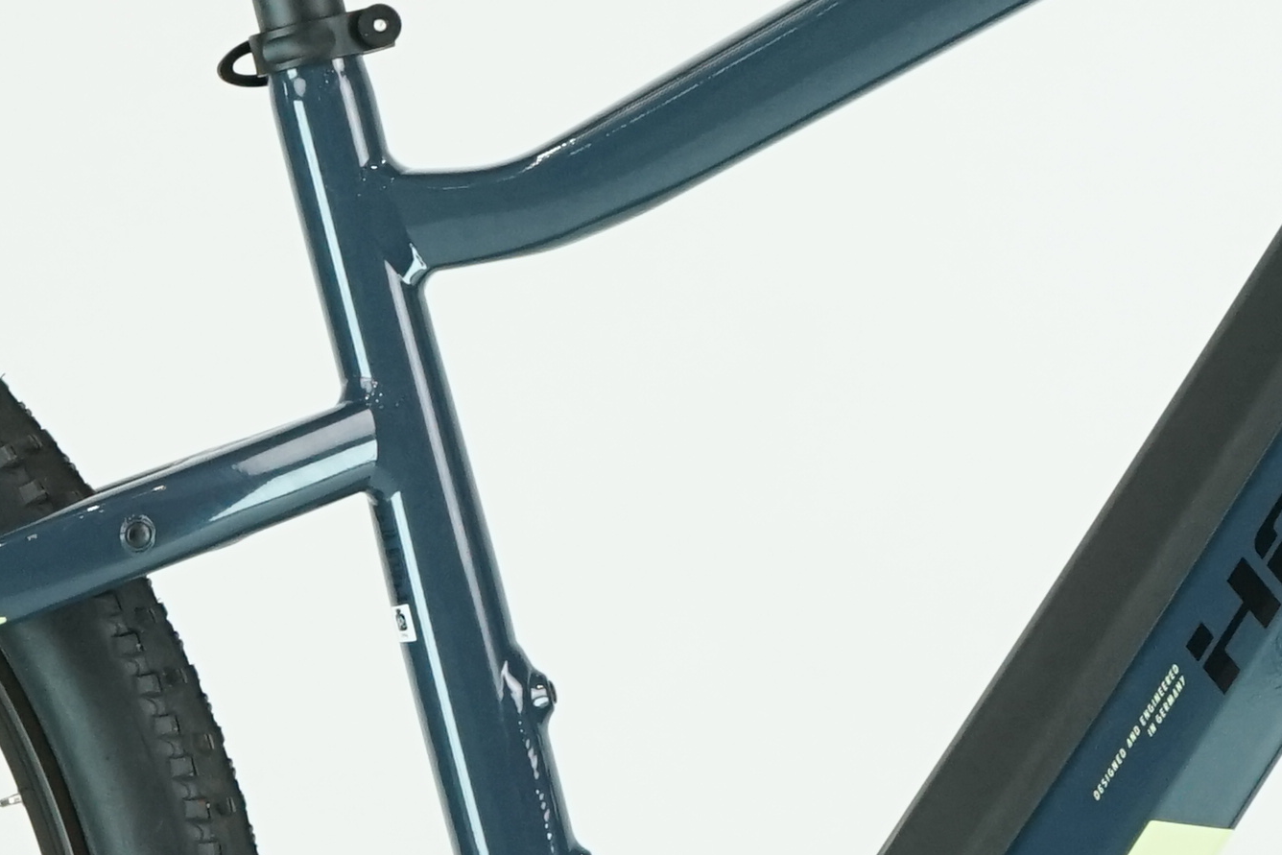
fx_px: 8476
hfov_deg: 8.6
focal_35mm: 238
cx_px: 981
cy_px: 468
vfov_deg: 5.8
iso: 1600
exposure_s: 1/200
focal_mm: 53
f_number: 5.6
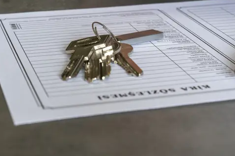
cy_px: 5
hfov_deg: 20.6
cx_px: 115
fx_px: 646
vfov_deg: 13.6
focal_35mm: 99
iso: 100
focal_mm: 51
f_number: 8
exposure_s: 1/5
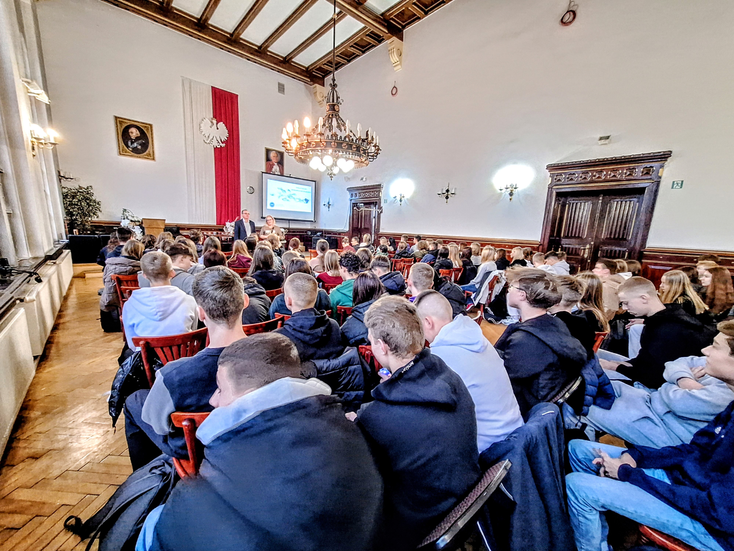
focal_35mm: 13
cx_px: 367
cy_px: 276
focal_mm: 1.74
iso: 400
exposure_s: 1/20
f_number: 2.2
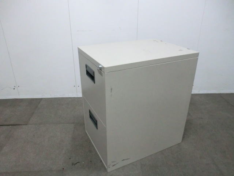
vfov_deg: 51.4
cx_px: 117
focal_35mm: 27
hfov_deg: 65.3
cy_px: 88
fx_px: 183
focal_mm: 4.9
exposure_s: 1/60
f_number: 3.2
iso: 500
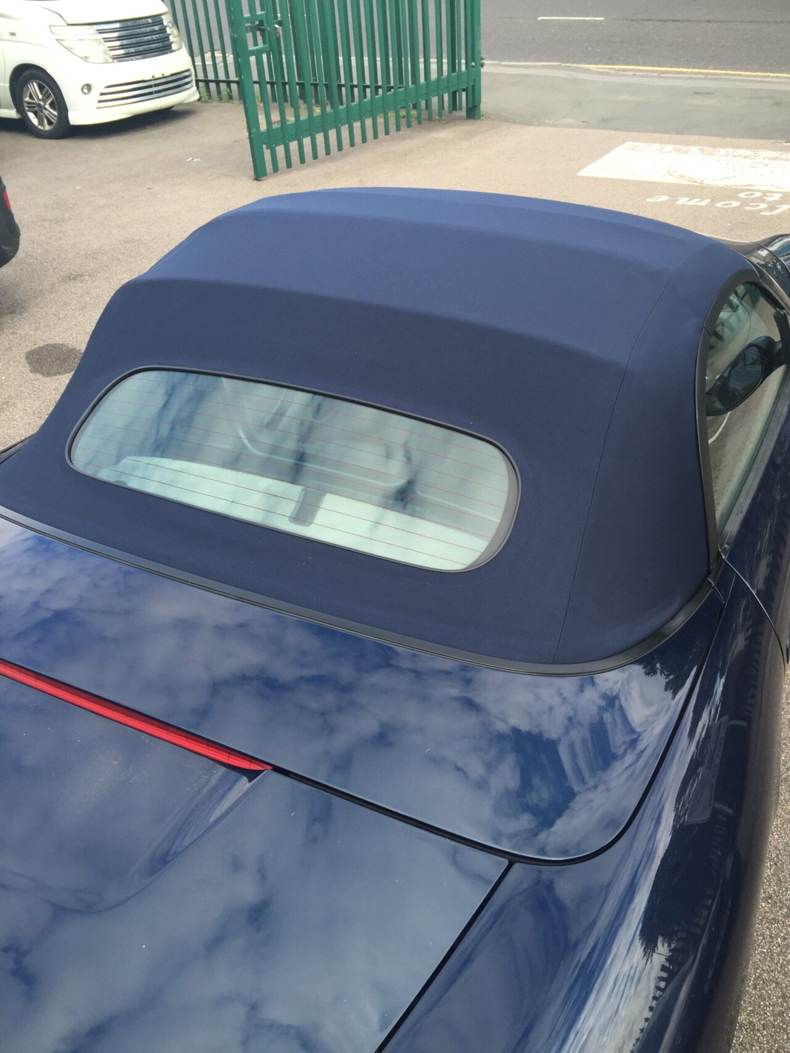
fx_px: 883
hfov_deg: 48.2
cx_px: 395
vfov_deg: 61.7
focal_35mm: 29
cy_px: 526
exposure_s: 1/276
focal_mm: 4.15
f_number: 2.2
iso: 32
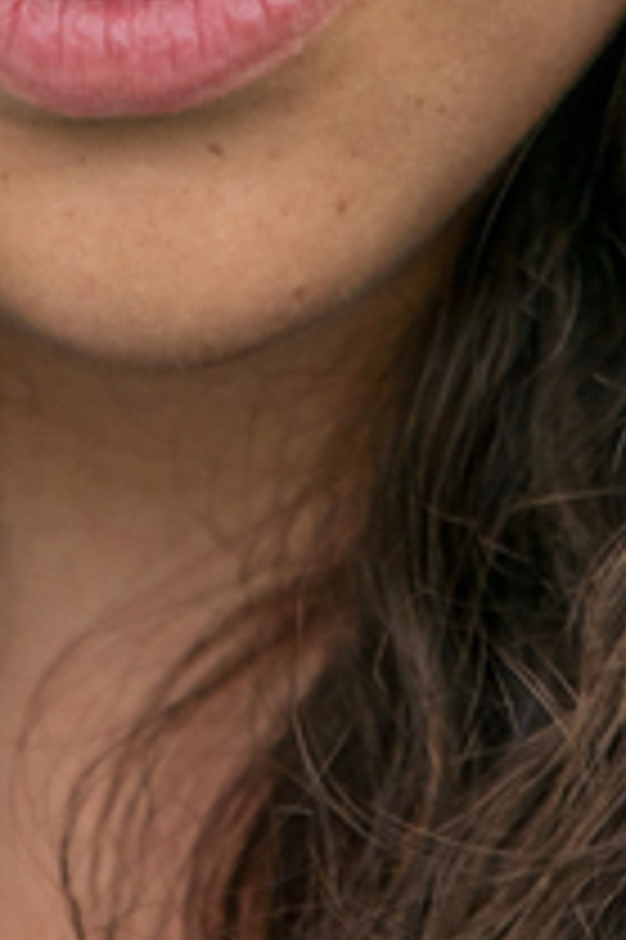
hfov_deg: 4.0
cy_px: -531
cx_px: 180
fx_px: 9065
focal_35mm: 347
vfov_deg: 5.9
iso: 200
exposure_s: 1/160
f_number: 3.2
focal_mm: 70
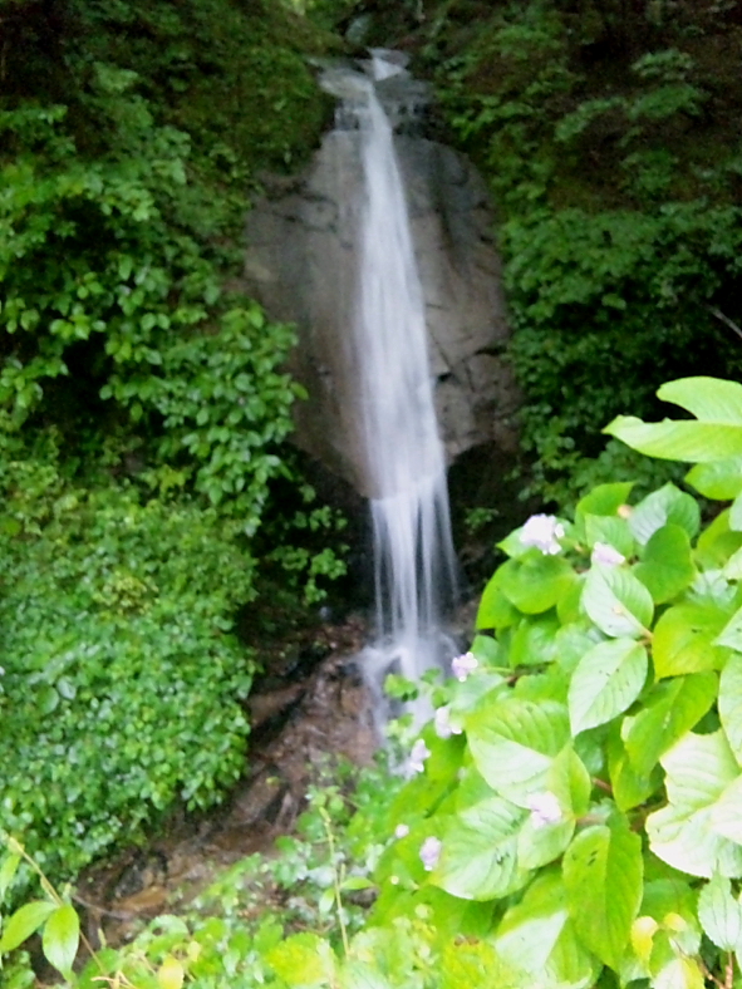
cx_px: 371
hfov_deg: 48.2
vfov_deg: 61.7
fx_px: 829
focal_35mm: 29
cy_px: 494
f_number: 2.8
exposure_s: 1/11.1
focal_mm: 4.82
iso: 444
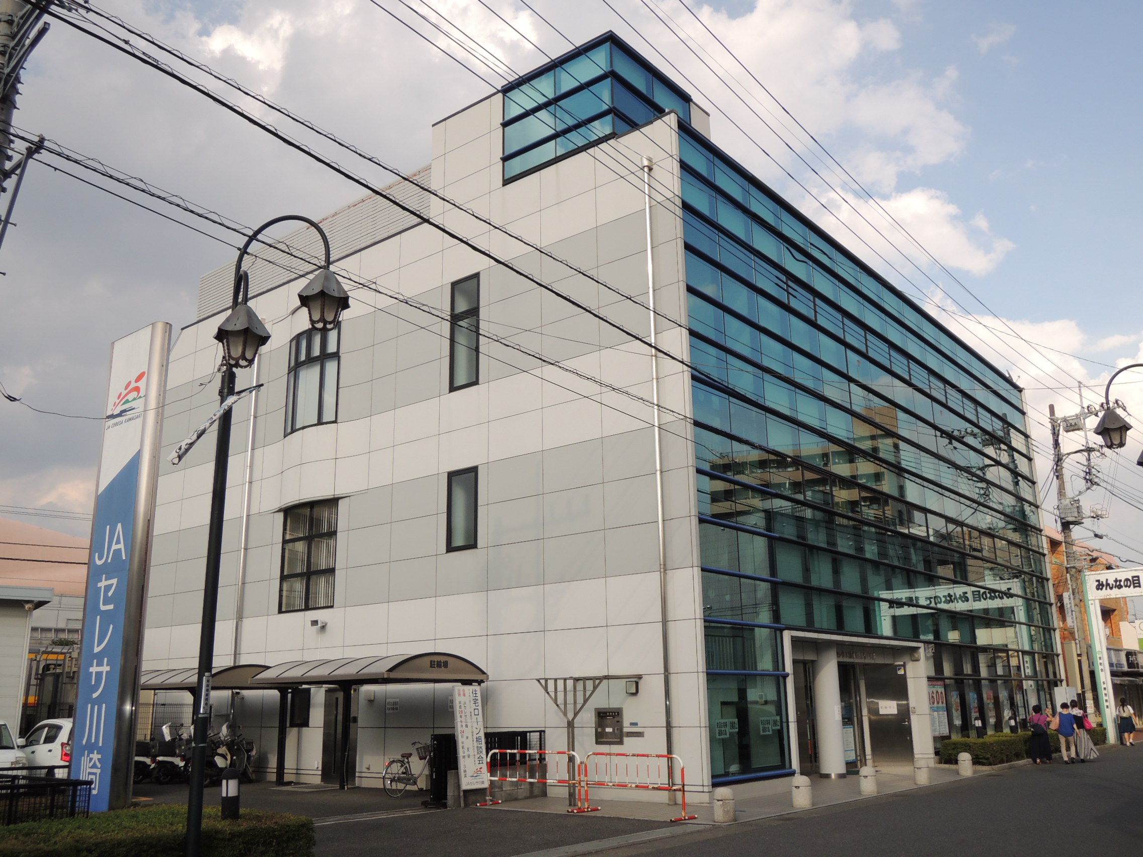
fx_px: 1024
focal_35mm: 31
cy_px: 428
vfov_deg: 45.4
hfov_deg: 58.4
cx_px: 572
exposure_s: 1/1000
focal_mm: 5.5
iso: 100
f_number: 3
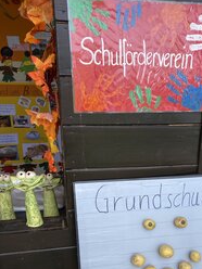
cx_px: 144
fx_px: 327
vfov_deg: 43.3
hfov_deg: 33.8
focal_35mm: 42
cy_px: 204
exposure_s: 1/644
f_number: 1.8
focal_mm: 4.25
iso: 32
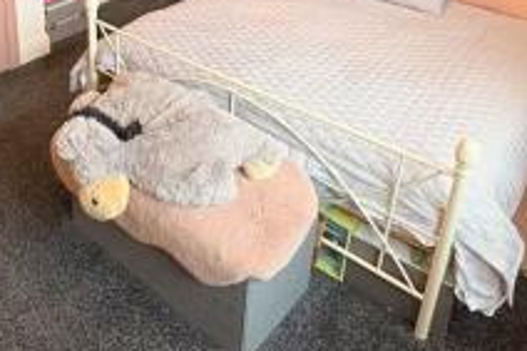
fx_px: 585
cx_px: 138
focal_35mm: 40
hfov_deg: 46.9
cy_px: -11
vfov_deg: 30.6
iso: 160
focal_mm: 2.22
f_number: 2.2
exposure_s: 1/50
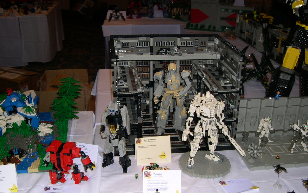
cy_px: 111
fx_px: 344
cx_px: 156
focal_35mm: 41
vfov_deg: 31.2
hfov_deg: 48.2
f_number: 2.8
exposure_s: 1/60
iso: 100
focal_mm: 8
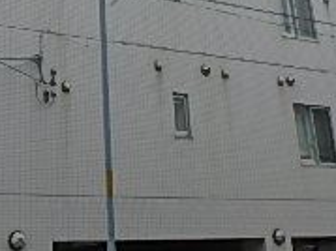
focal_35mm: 75
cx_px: 111
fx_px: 727
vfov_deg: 18.3
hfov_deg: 25.9
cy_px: -71
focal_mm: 3.7
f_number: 6
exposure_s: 1/500
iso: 125
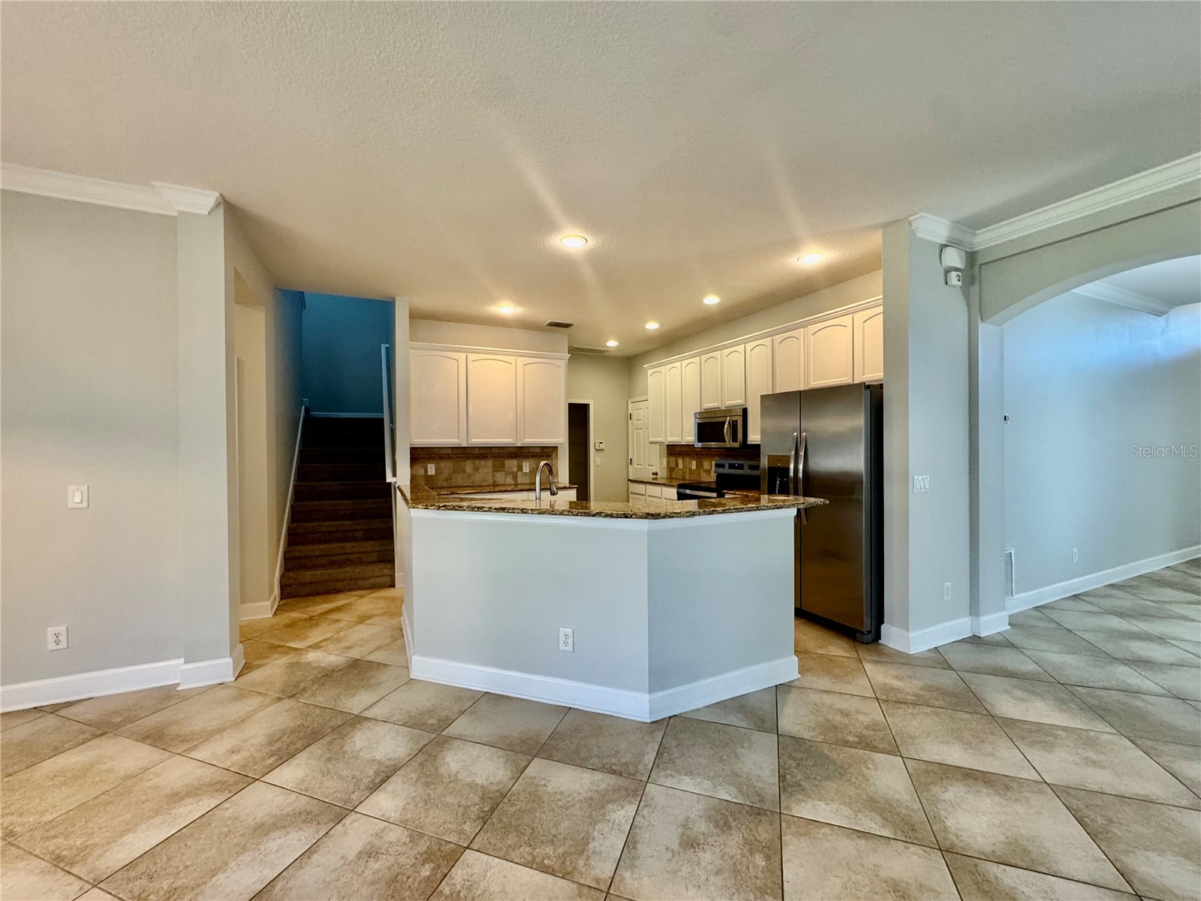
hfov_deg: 102.1
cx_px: 600
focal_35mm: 14
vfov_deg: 85.7
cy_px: 450
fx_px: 486
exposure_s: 1/120
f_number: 2.2
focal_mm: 2.22
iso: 250
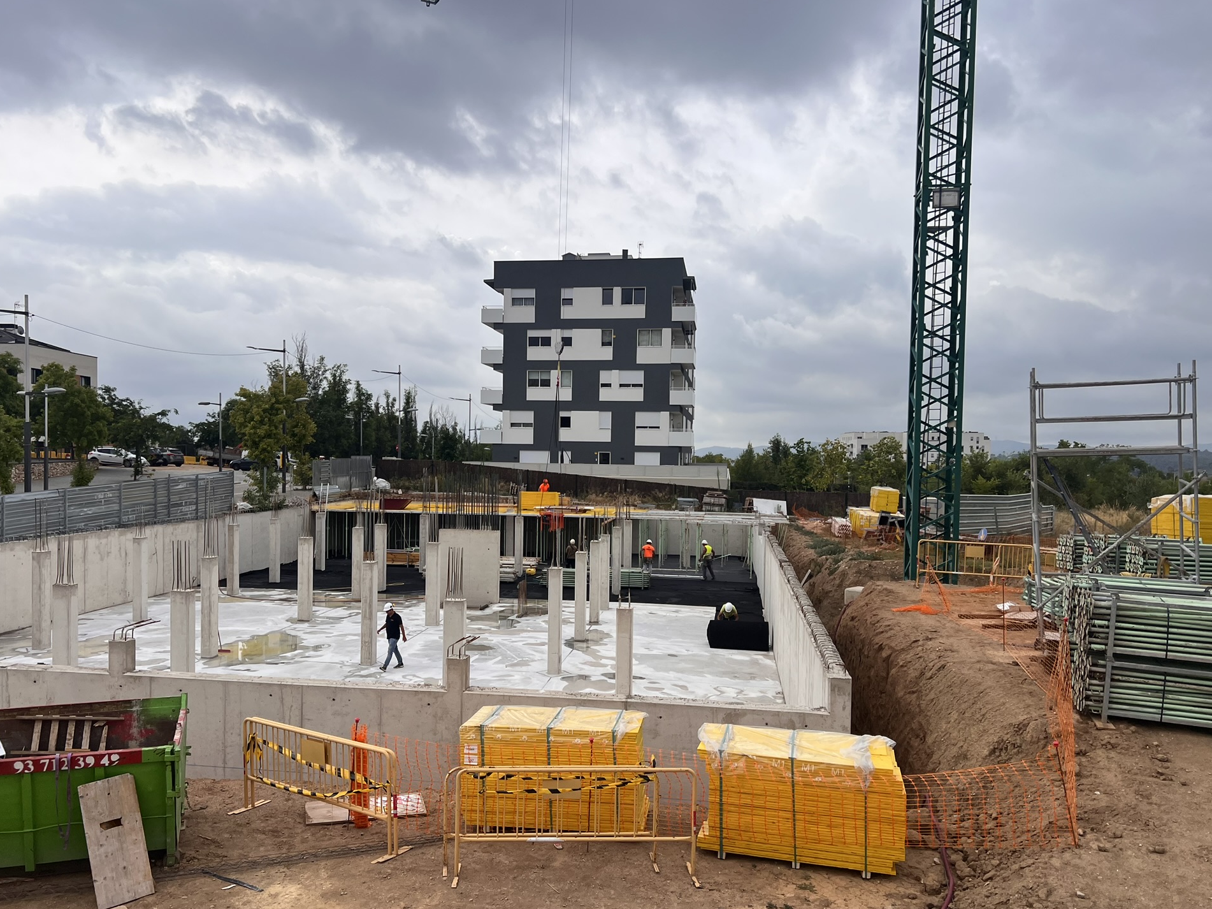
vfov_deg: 49.7
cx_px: 565
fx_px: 980
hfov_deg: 63.4
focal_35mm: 28
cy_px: 483
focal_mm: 5.7
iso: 50
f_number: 1.5
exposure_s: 1/5076
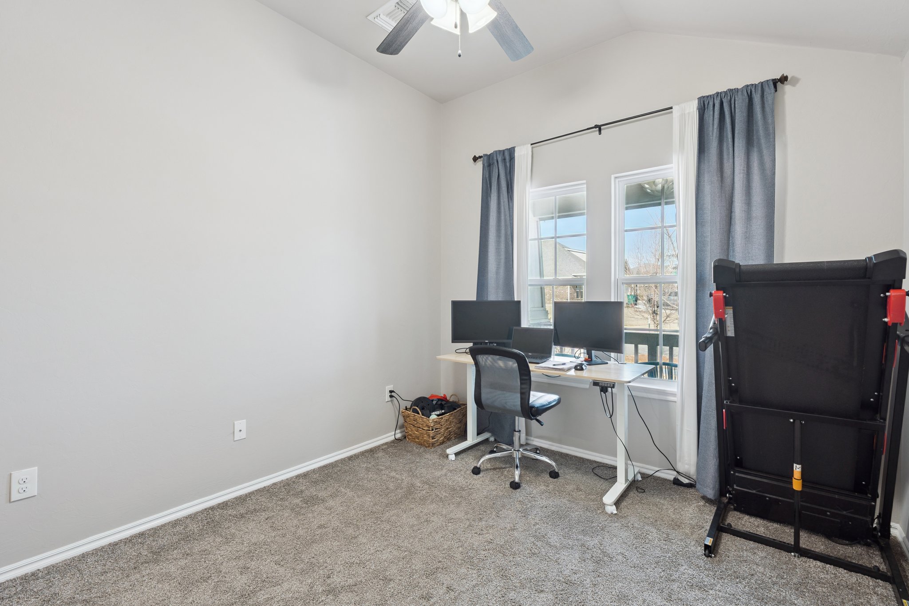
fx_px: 404
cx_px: 454
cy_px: 303
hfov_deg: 96.7
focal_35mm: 16
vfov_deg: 73.7
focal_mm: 16
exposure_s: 1/40
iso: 200
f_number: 8
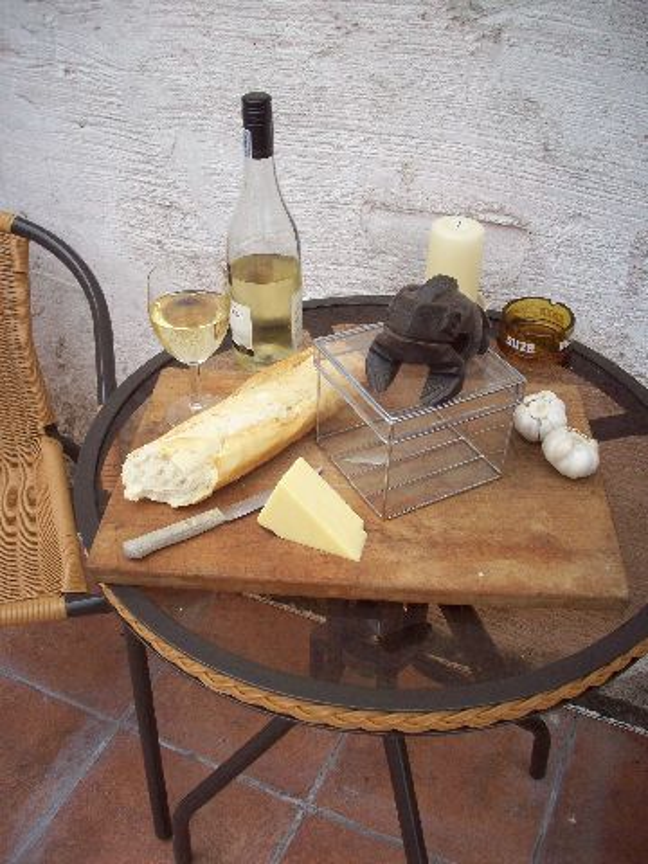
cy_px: 432
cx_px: 324
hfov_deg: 38.7
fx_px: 924
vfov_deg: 50.1
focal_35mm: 37
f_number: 2.8
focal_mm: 6.2
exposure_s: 1/709
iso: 80
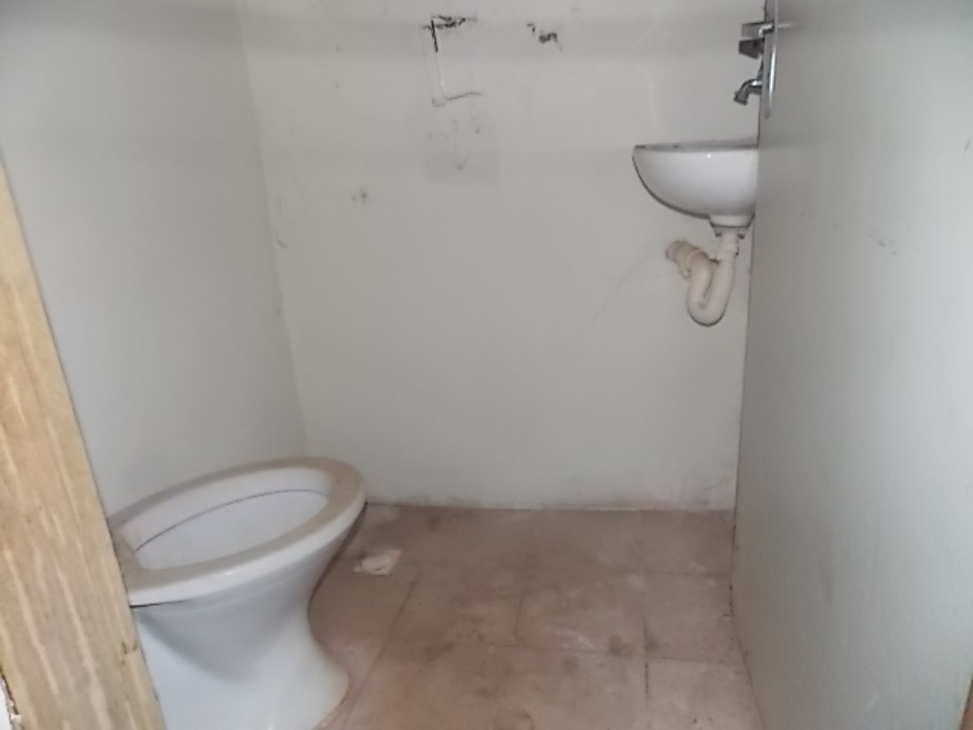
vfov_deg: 58.9
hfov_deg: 73.9
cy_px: 365
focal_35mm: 23
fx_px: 646
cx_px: 486
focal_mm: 4
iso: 200
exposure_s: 1/30
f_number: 3.1
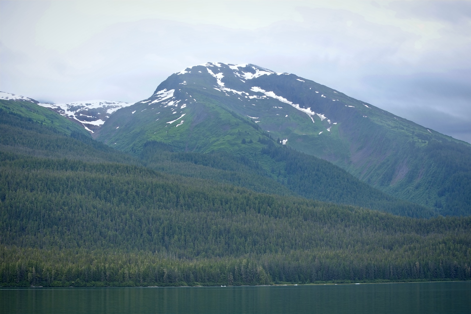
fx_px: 916
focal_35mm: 70
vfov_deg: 19.5
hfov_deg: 28.8
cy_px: 157
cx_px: 236
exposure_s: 1/200
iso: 100
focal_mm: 70
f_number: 7.1
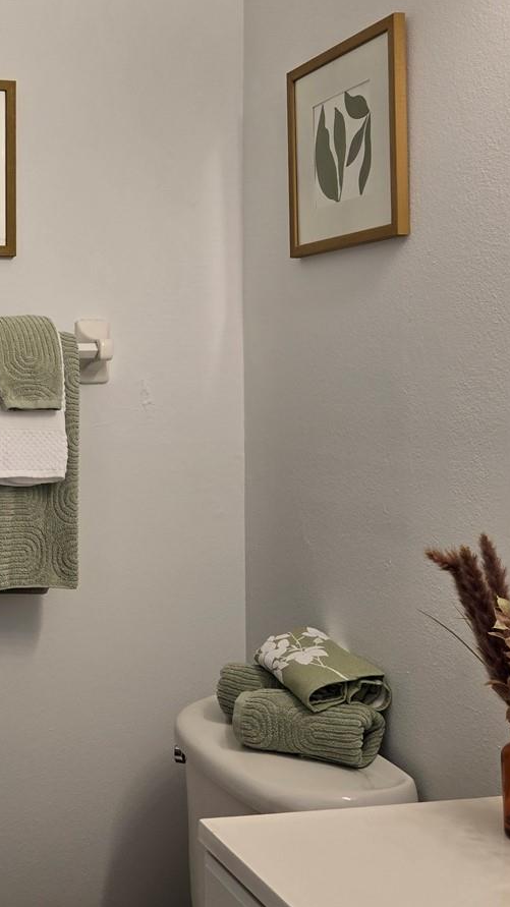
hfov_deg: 25.1
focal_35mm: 45
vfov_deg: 45.2
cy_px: 363
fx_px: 1082
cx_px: -16
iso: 64
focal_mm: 5.4
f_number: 1.8
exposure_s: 1/120
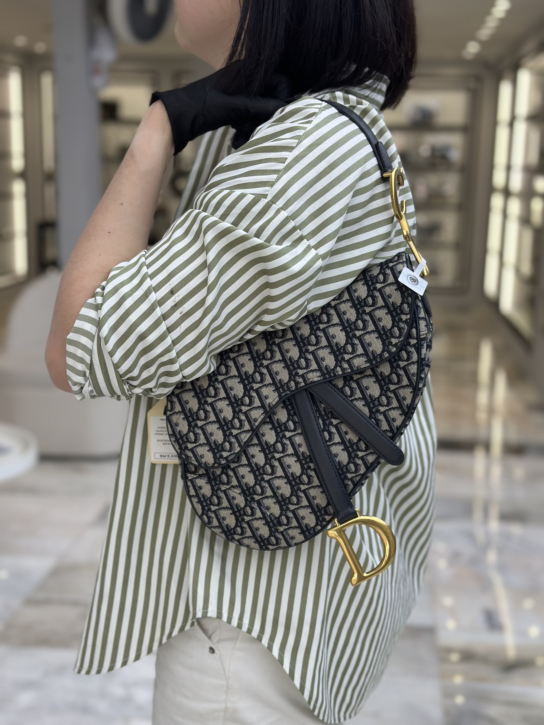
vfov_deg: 39.7
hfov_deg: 30.3
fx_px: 1006
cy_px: 362
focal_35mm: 48
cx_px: 272
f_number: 1.78
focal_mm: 6.86
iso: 80
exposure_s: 1/390
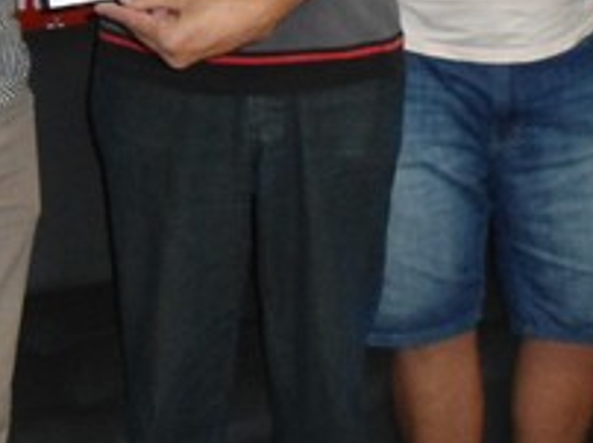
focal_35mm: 103
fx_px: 1762
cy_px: -170
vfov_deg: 13.7
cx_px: 346
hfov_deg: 19.1
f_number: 2.8
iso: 400
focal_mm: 4.7
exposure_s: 1/30
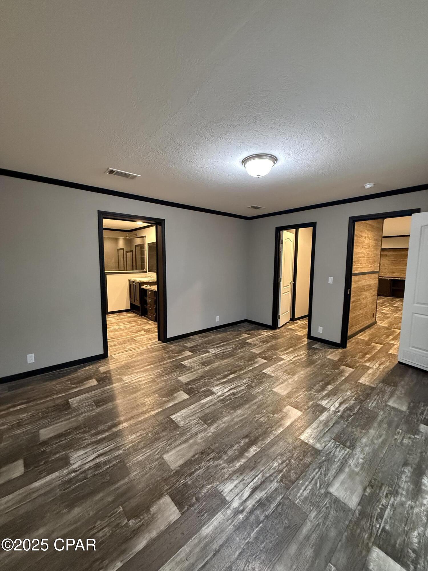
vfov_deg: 102.1
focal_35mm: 14
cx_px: 214
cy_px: 286
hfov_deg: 85.7
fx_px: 231
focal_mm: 2.22
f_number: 2.2
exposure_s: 1/60
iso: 800
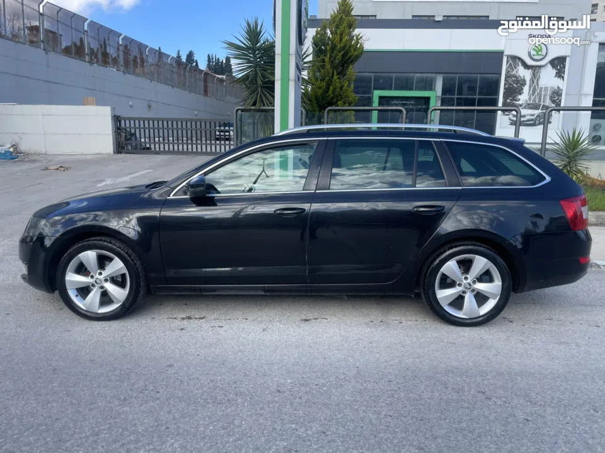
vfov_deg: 53.1
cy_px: 226
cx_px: 302
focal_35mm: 26
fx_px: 454
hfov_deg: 67.3
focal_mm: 4.2
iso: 32
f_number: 1.6
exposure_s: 1/1092
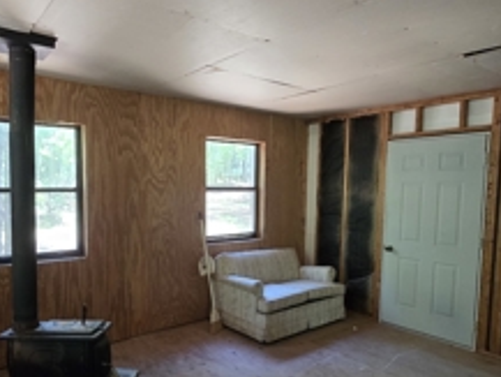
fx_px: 348
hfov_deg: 70.7
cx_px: 196
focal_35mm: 24
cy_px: 220
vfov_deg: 56.6
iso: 640
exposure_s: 1/60
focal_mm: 2.2
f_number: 2.2
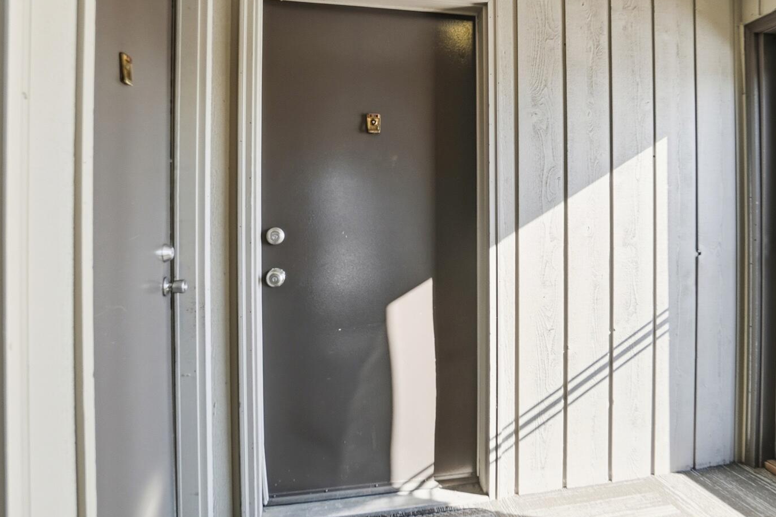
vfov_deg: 56.9
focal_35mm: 22
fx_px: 474
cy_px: 220
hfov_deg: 78.2
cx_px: 440
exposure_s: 1/750
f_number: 5.6
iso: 125
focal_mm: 10
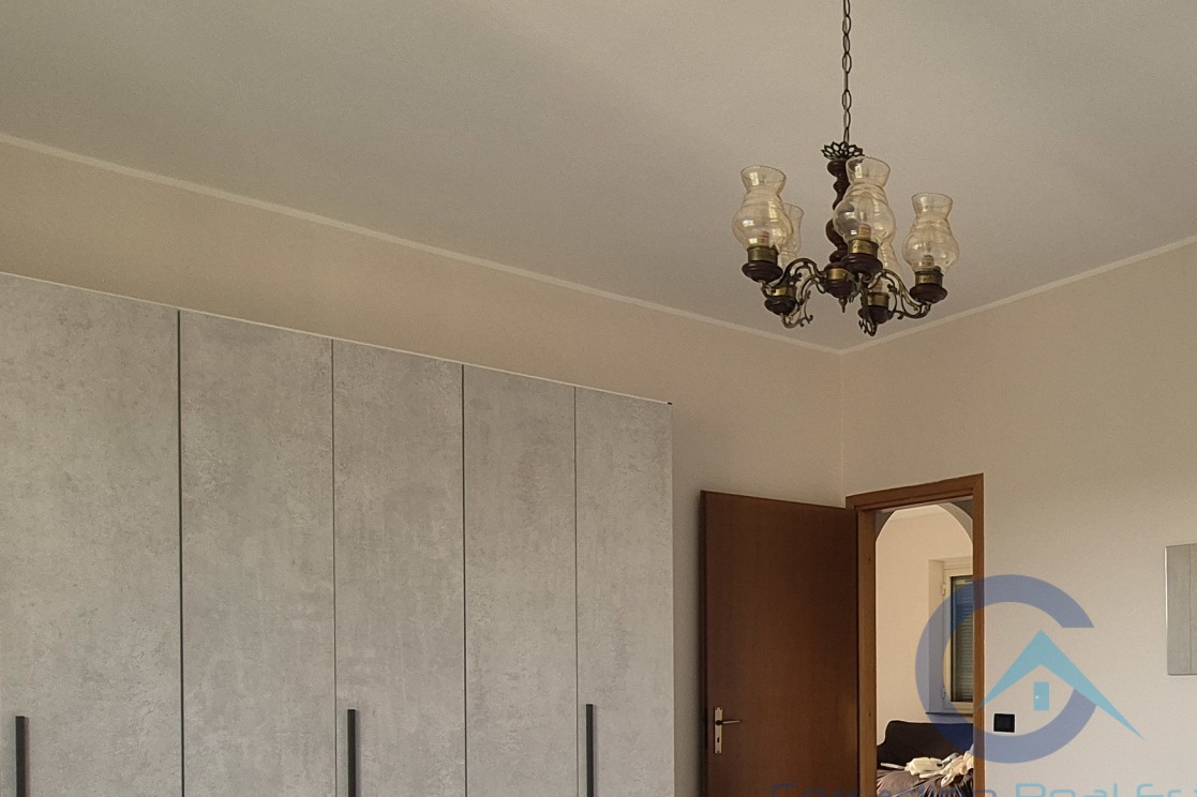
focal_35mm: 31
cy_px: 692
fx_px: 1030
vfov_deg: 39.7
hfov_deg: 54.2
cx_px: 1030
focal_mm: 2.2
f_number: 2.2
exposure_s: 1/100
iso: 80
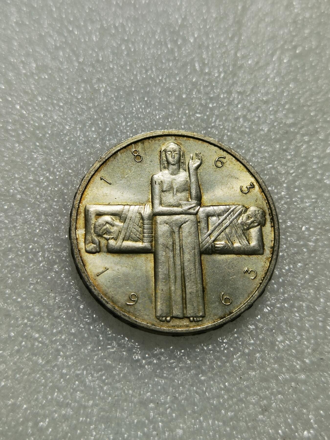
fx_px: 699
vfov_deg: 34.9
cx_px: 165
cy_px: 220
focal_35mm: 55
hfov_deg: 26.6
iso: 50
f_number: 1.9
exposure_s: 1/113
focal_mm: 6.67
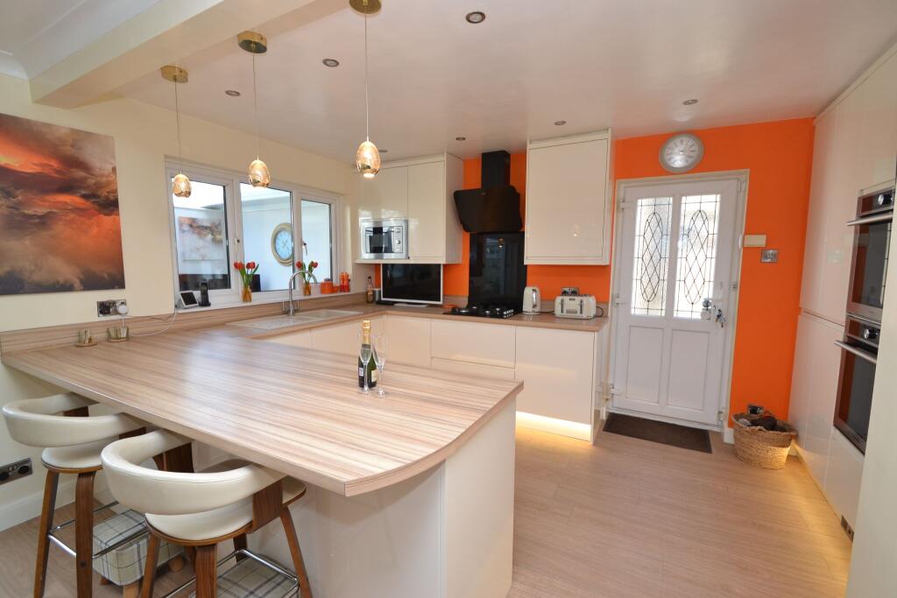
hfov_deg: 100.4
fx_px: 374
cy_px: 299
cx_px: 448
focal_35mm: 15
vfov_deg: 77.3
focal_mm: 10
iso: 400
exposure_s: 1/100
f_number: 5
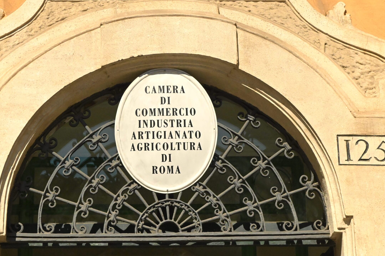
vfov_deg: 14.1
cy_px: 114
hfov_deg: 21.0
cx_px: 160
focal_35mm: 97
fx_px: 1037
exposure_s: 1/6400
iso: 8000
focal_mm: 82
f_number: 20
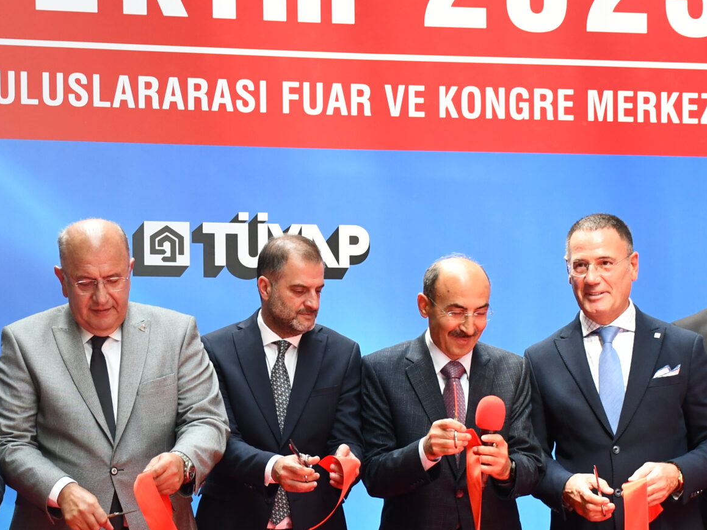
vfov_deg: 14.5
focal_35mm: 102
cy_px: 388
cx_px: 229
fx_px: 2084
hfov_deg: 19.2
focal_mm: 32
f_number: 4
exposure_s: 1/200
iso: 800
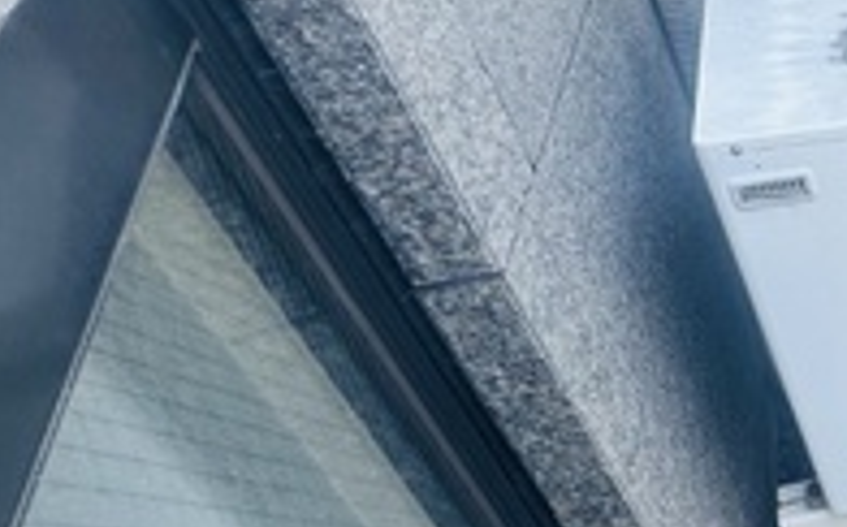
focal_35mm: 53
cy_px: 408
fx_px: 1222
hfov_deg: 24.7
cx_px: 1392
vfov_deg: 24.0
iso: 50
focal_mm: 2.22
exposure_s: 1/99
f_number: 2.2
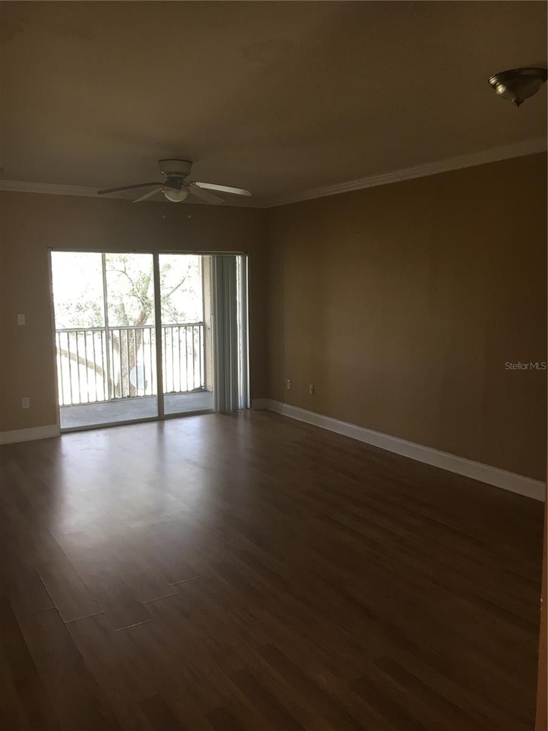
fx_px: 612
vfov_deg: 61.7
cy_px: 366
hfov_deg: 48.2
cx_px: 274
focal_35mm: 29
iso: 64
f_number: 2.2
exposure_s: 1/30
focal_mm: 4.15
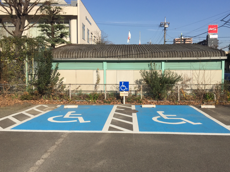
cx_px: 121
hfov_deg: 58.3
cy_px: 83
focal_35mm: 31
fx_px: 206
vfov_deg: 45.4
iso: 32
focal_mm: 4.15
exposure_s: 1/2825
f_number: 2.2
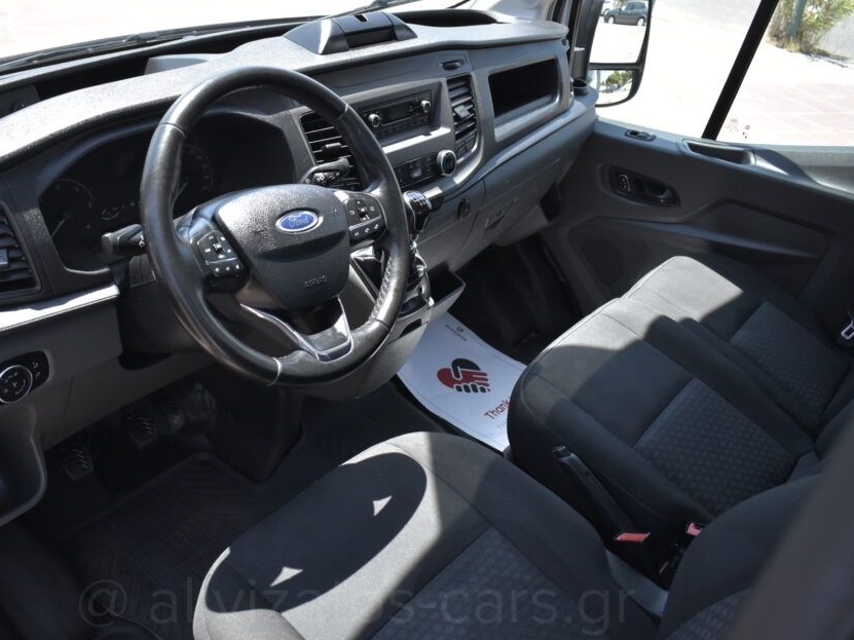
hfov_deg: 56.5
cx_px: 356
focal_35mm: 32
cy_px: 303
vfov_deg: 44.1
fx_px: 789
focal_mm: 18
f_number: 3.5
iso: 1600
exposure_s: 1/2000
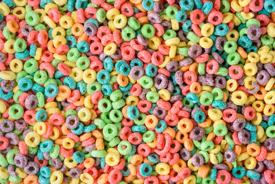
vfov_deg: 22.6
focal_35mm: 60
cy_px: 92
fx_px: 458
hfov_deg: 33.4
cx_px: 138
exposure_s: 1/125
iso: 160
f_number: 9
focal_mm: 60
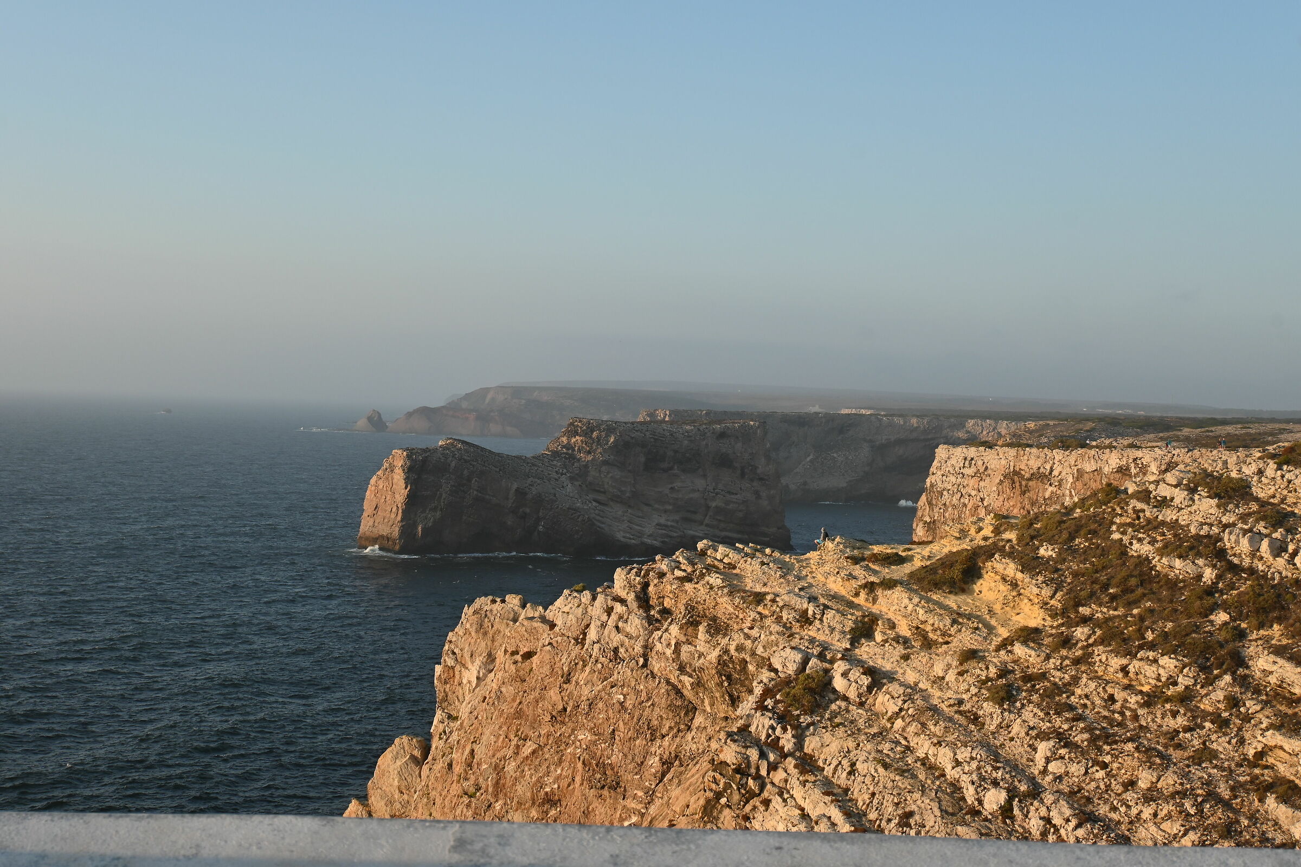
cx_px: 650
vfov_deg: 27.3
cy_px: 434
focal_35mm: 50
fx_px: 1789
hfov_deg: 40.0
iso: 100
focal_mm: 33
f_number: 9
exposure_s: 1/125
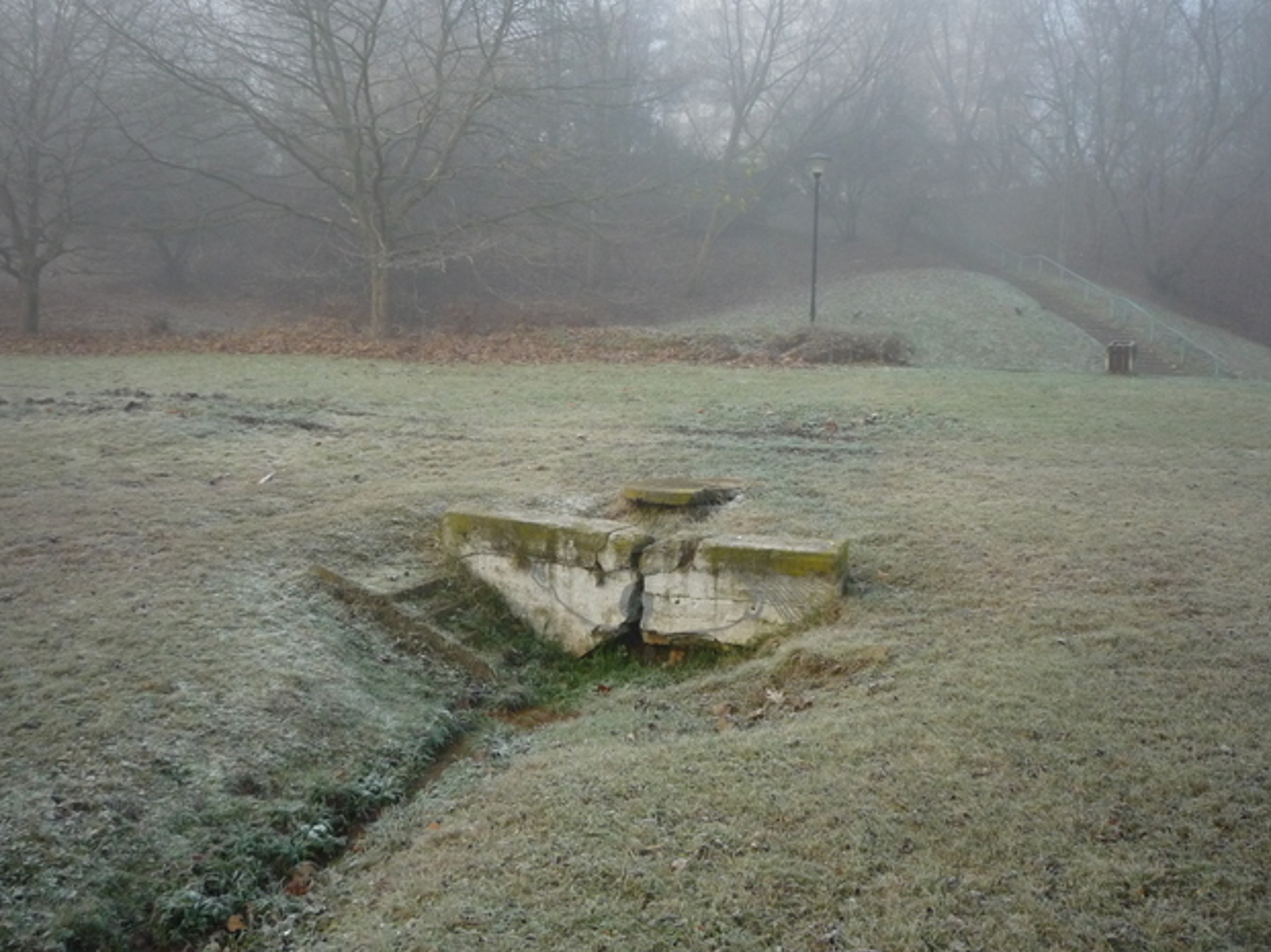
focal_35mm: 33
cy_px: 481
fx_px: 1211
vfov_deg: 42.9
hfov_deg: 55.4
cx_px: 643
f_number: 3.5
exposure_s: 1/250
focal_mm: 5.2
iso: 250
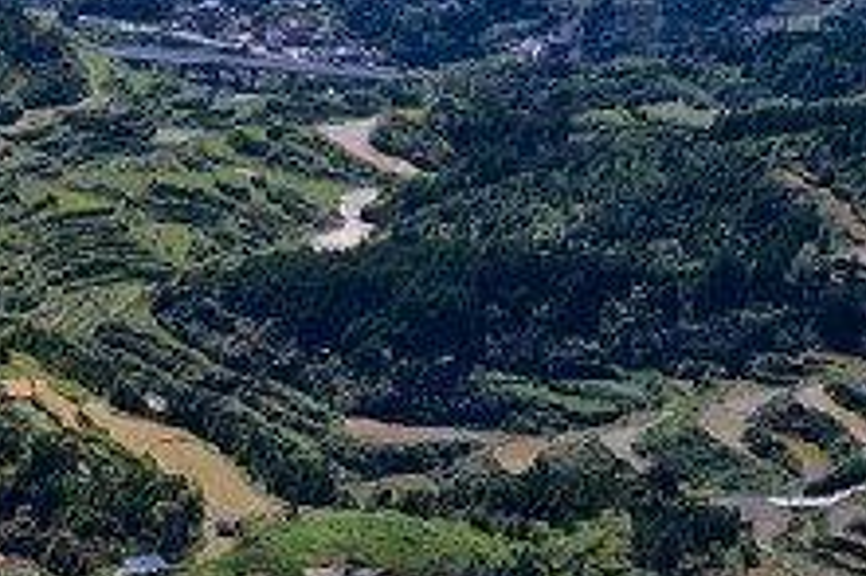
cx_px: -639
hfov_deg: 16.7
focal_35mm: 104
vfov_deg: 12.7
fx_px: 2500
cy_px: 748
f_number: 8
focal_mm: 10.26
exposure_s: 1/500
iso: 100
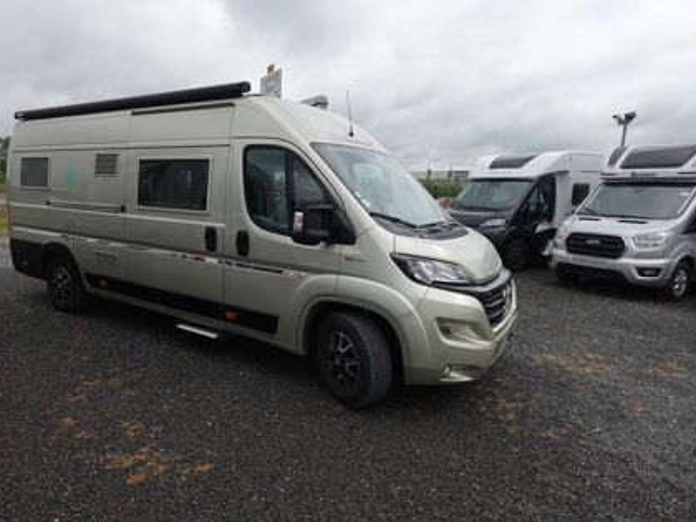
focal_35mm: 22
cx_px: 307
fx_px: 442
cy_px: 263
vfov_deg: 61.1
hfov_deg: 76.1
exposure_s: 1/3200
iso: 125
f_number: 2
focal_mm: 7.6
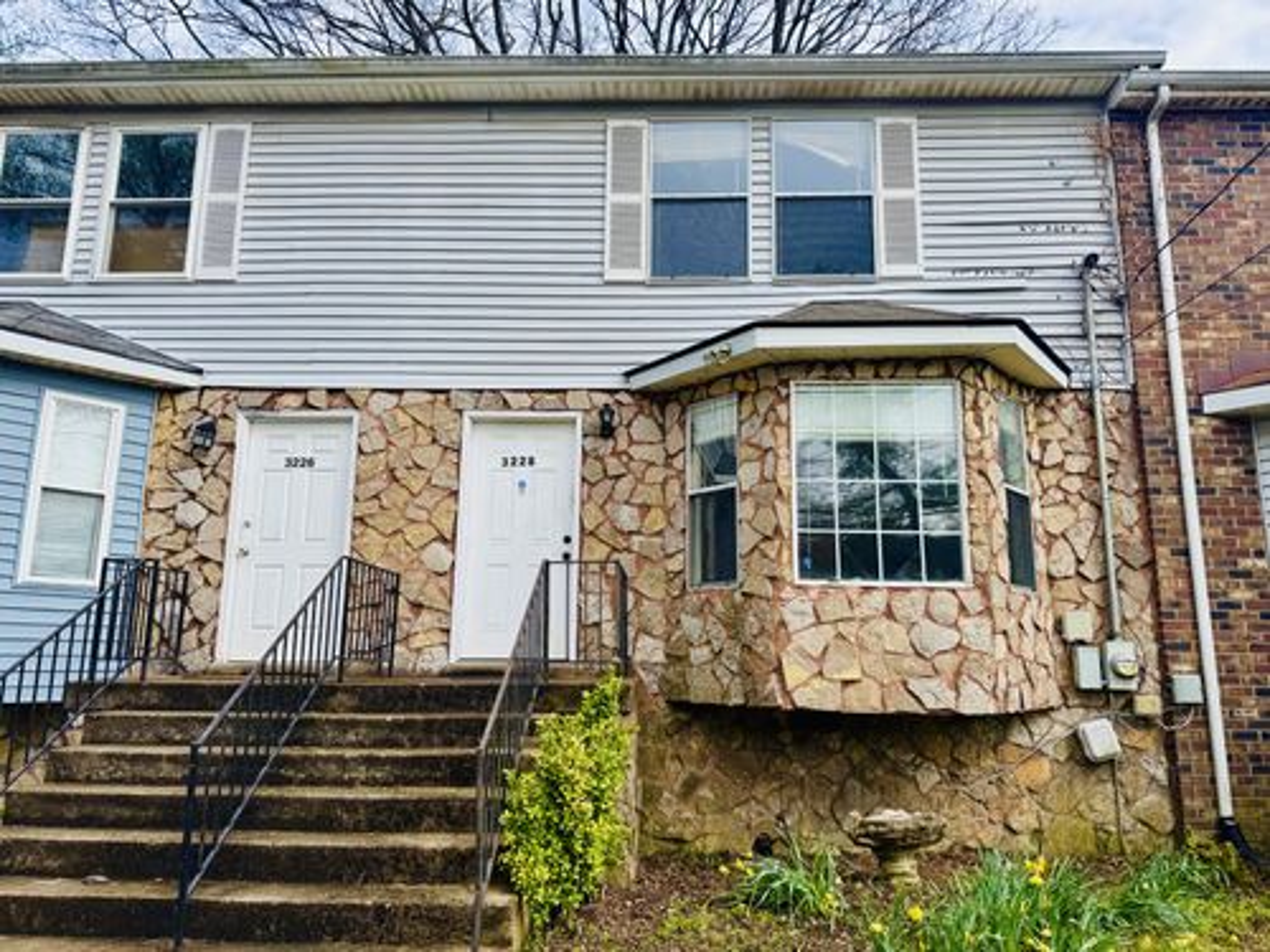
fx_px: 881
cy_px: 476
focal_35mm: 24
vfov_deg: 56.8
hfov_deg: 71.6
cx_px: 635
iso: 80
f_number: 1.78
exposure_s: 1/2710
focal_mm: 6.76
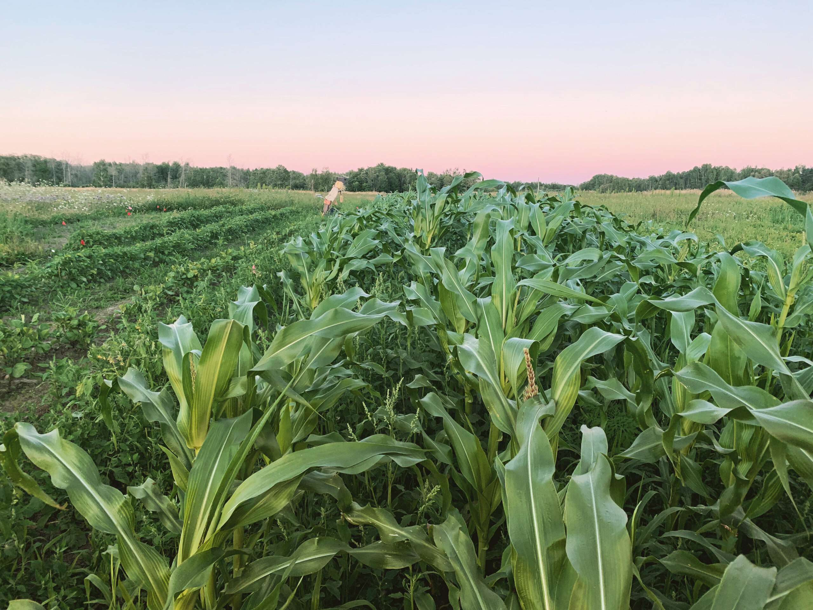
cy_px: 305
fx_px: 611
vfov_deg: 53.1
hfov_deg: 67.3
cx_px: 406
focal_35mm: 26
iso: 80
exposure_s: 1/121
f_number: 1.8
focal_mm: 4.25
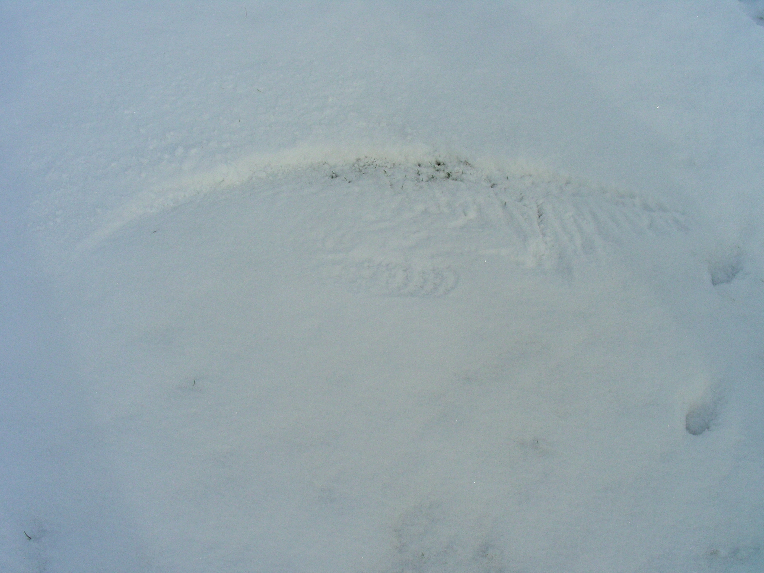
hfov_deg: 42.9
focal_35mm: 44
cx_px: 382
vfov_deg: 32.9
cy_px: 286
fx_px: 971
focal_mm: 7.4
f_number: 6.8
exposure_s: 1/377
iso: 50
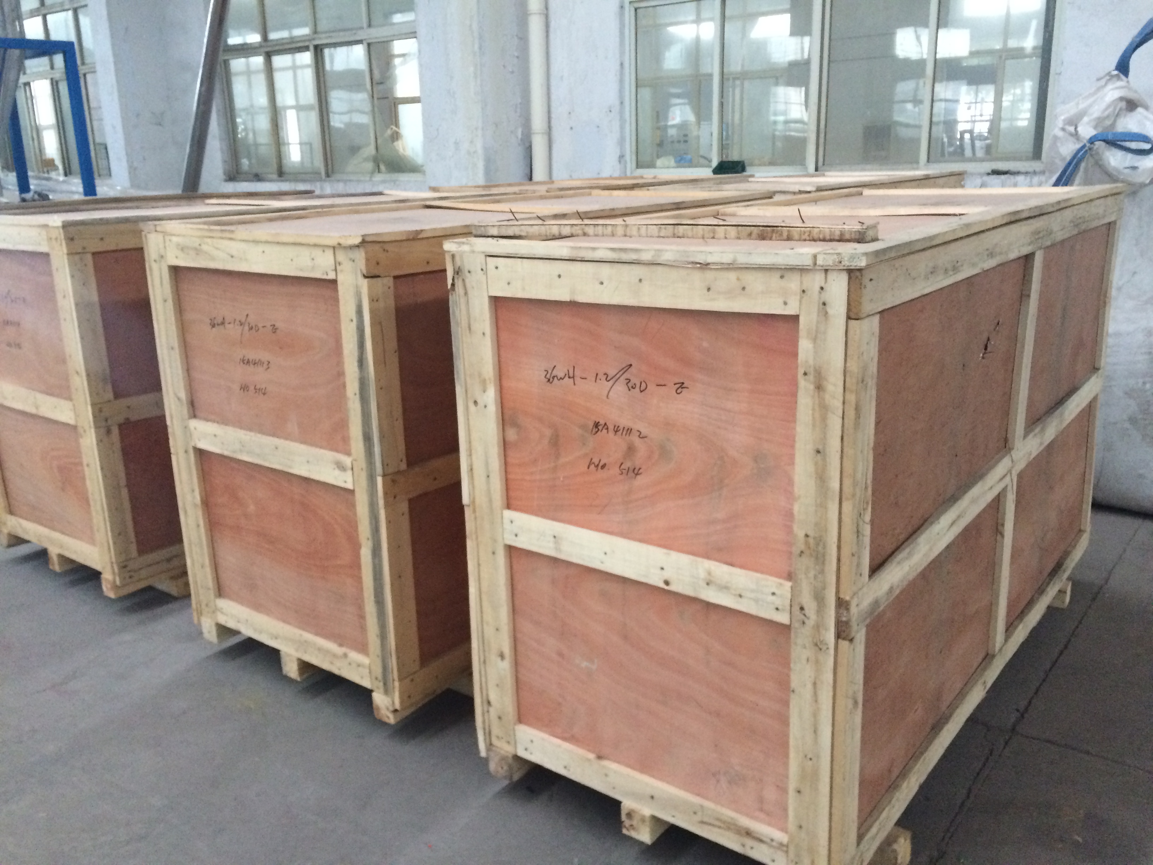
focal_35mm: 29
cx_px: 576
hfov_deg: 61.7
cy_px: 432
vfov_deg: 48.2
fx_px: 966
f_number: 2.2
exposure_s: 1/24
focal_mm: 4.15
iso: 250
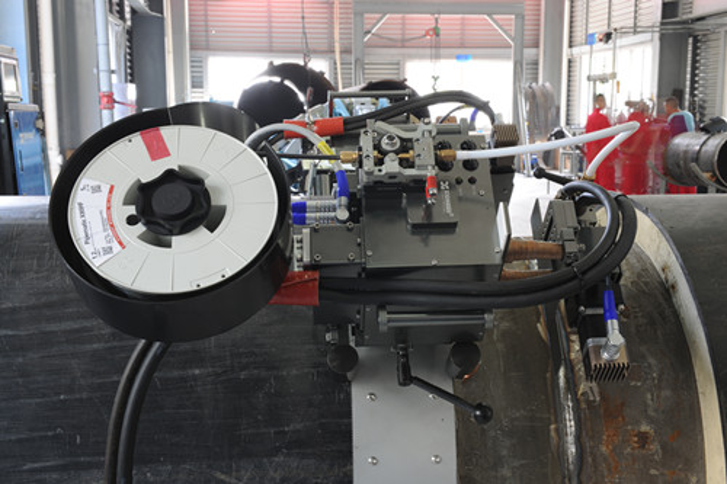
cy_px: 242
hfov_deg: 39.6
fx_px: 1009
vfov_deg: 27.0
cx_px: 364
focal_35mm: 50
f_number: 22
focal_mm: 50
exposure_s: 2.5
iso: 200
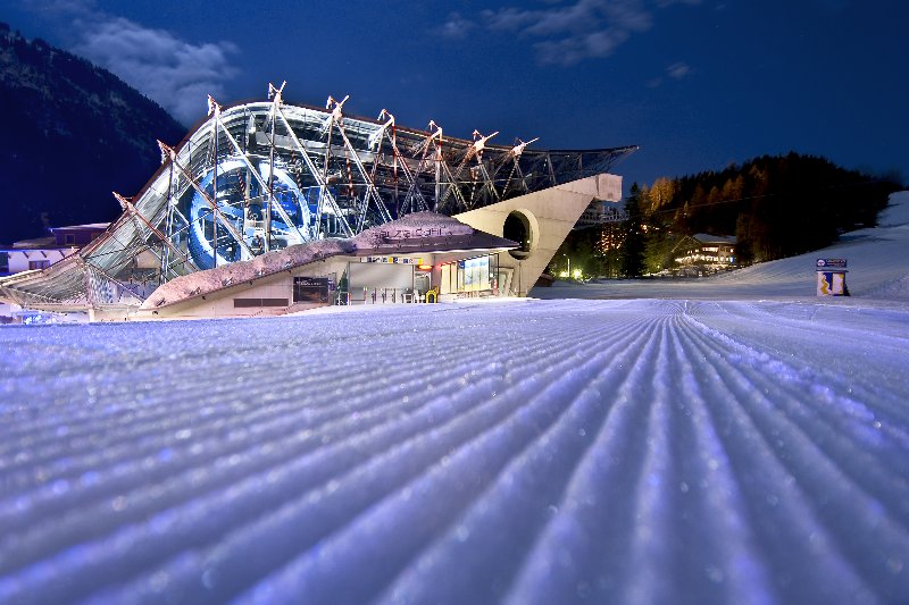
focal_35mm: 18
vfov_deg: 67.4
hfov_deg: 90.0
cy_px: 302
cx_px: 454
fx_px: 454
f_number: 4
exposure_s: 30
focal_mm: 12
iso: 100
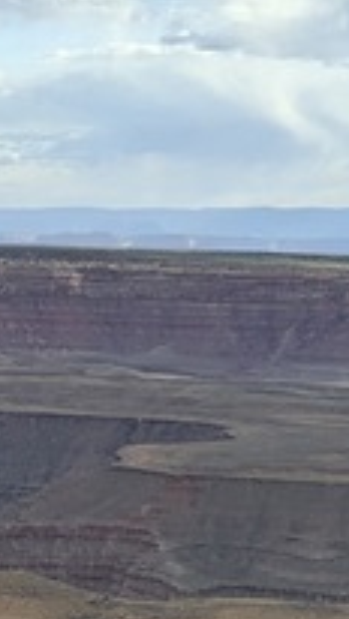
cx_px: -557
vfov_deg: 13.5
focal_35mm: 146
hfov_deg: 7.6
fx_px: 2400
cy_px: 1043
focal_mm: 4.44
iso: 51
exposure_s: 1/1466
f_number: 1.8
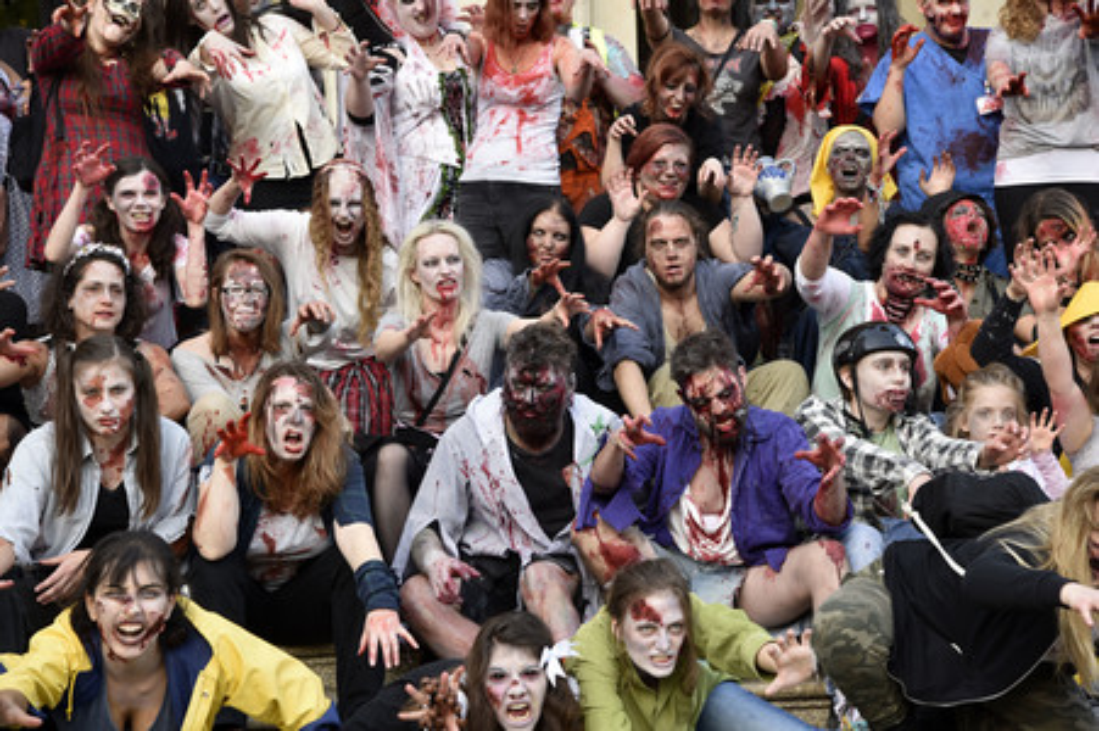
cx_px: 550
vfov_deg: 16.6
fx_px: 2501
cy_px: 366
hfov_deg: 24.8
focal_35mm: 82
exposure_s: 1/125
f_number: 5.6
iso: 400
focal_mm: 82
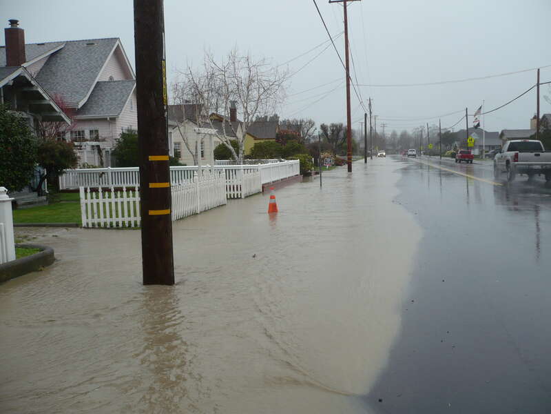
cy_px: 207
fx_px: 557
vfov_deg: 40.7
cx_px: 276
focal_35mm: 35
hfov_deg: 52.6
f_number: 2.8
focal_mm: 5.8
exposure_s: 1/500
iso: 100
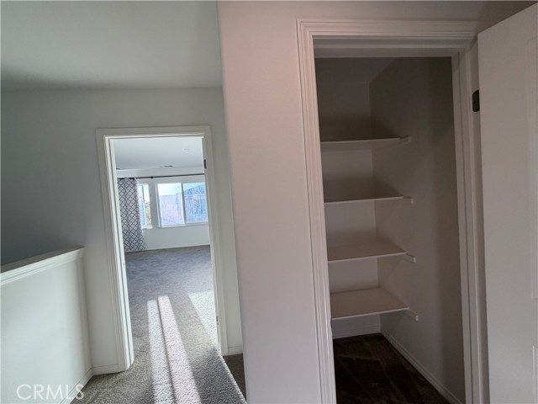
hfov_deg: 102.1
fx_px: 218
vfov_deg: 85.7
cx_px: 269
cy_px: 202
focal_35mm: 14
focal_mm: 2.22
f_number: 2.2
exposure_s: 1/120
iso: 64
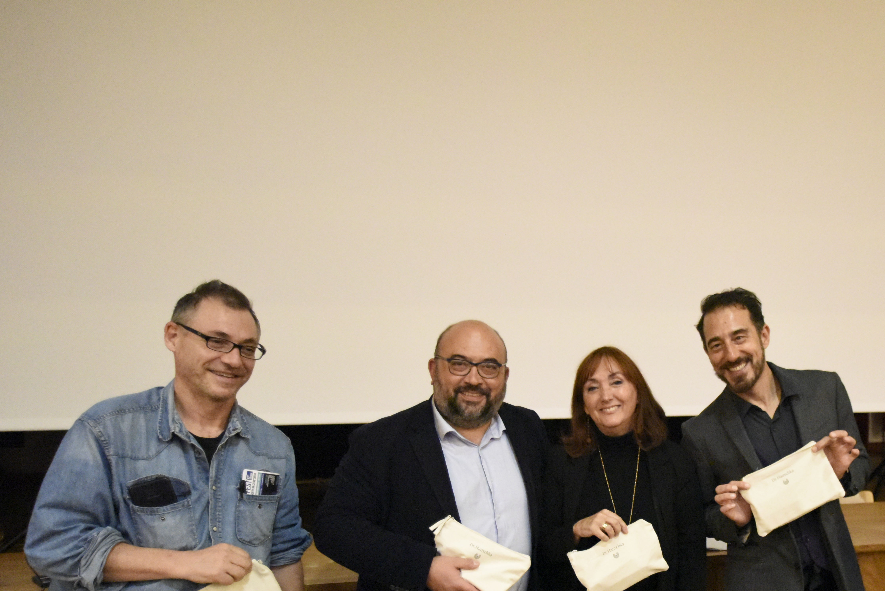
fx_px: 811
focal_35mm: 33
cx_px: 638
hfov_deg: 55.1
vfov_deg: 38.3
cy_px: 483
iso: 12800
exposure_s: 1/160
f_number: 3
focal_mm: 20
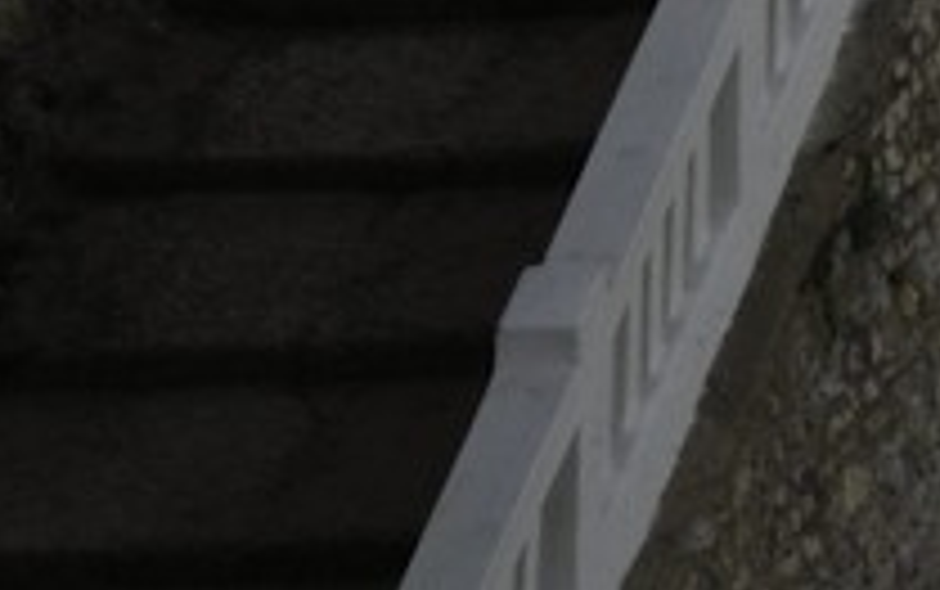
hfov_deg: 6.9
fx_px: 7179
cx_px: 2640
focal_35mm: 280
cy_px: -1797
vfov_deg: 4.3
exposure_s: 1/80
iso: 100
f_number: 4
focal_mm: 24
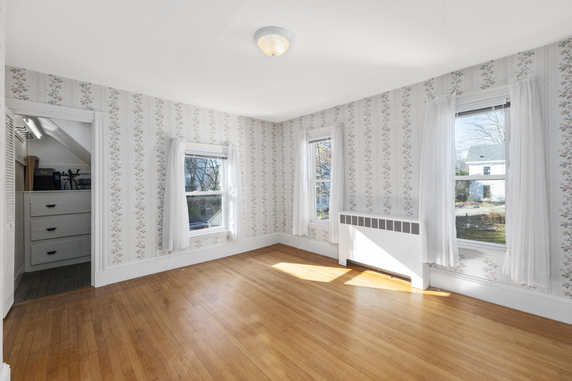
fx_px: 222
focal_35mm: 14
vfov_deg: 81.2
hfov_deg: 104.3
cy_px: 190
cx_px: 286
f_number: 8
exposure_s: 1/50
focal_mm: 9.4
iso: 400
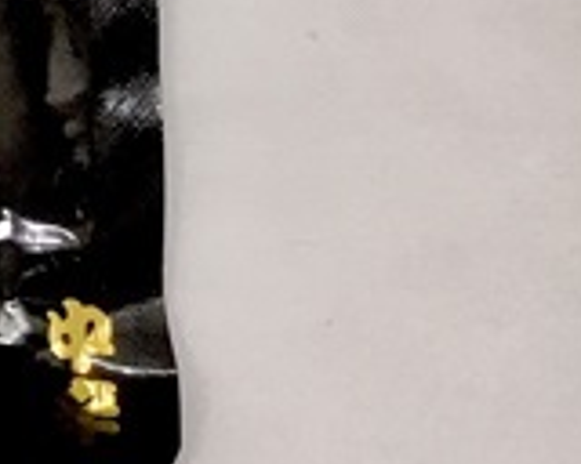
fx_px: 2081
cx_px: -269
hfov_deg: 14.9
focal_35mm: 121
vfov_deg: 12.4
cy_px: -116
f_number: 2.4
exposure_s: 1/30
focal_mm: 3.3
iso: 80
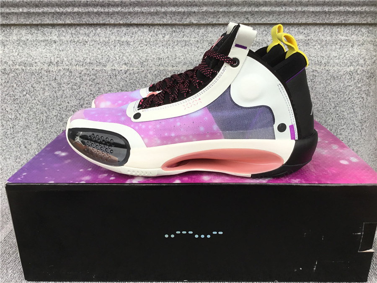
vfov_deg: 45.4
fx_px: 338
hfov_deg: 58.4
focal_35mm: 31
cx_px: 188
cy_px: 142
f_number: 2.4
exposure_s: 1/100
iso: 32
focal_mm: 3.3
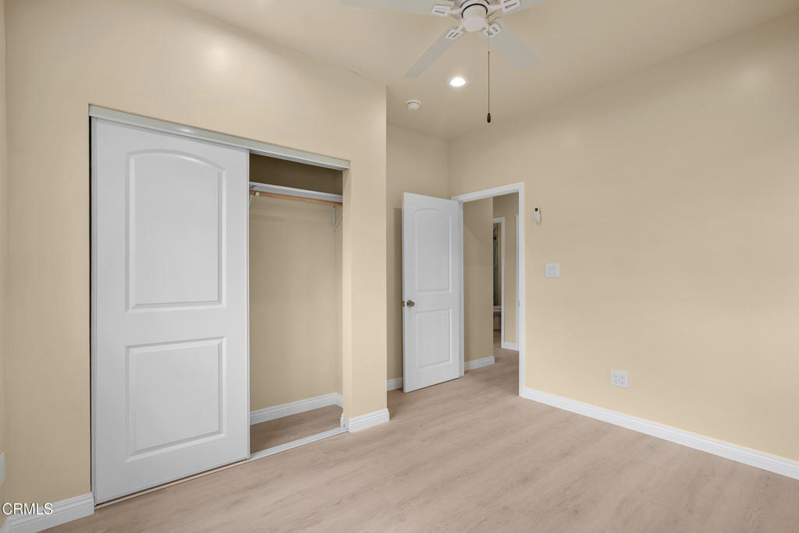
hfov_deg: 96.7
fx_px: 355
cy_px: 266
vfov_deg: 73.8
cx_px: 400
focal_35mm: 16
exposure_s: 1/6
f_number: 8
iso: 250
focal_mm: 16
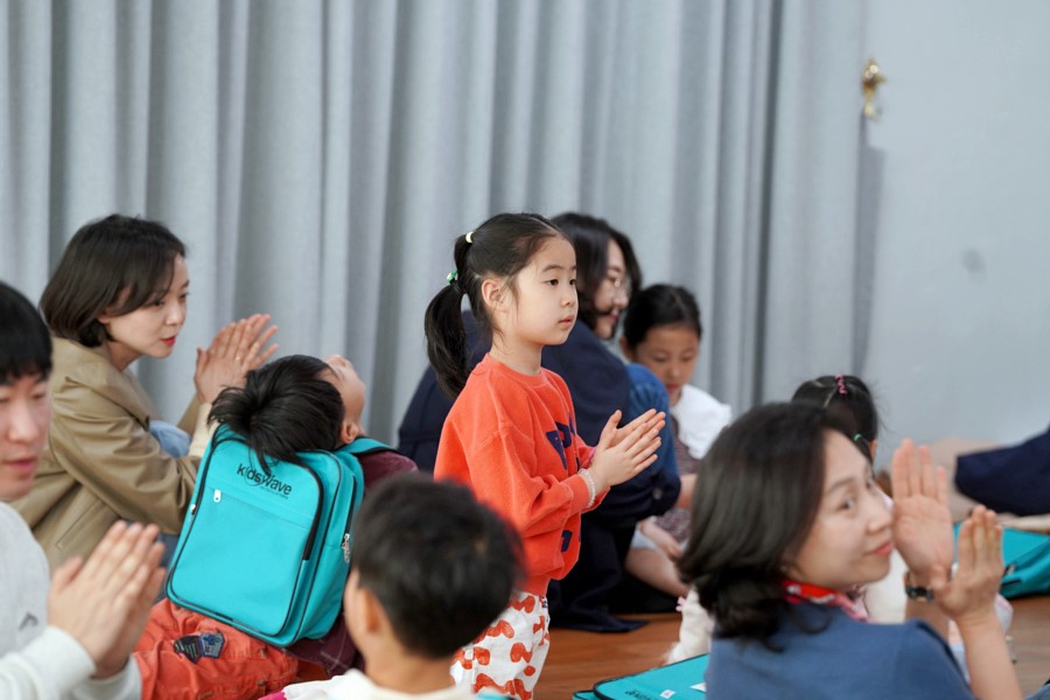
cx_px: 525
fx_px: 4579
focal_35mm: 157
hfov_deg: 13.1
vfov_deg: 8.7
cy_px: 350
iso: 1250
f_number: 4
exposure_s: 1/160
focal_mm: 157
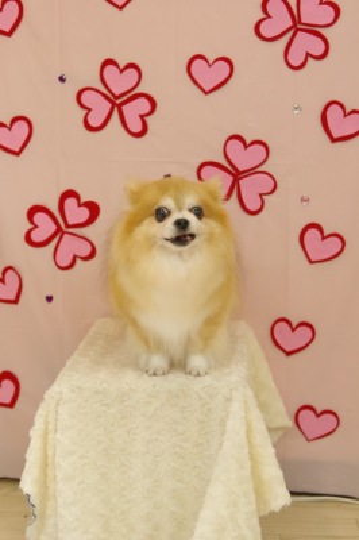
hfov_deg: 21.2
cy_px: 270
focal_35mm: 64
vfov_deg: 31.4
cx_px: 180
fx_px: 959
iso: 1250
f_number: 3.5
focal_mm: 43
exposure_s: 1/160
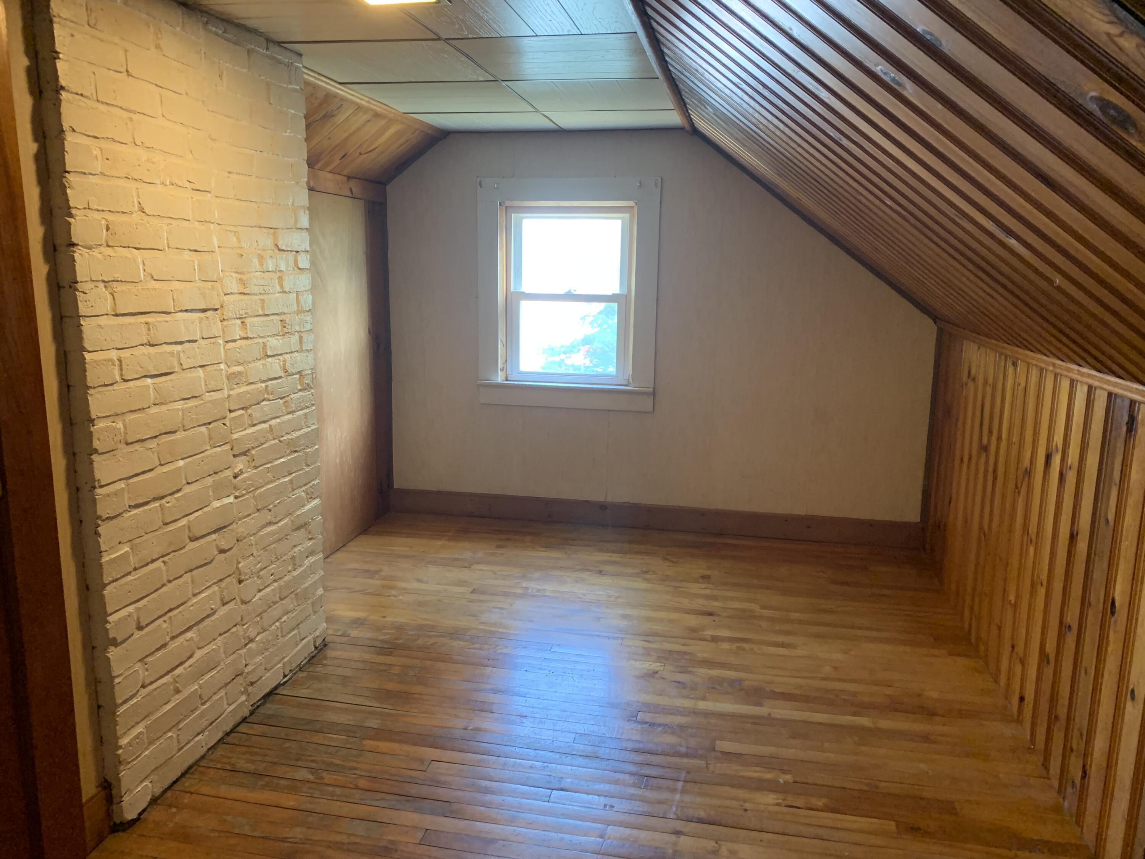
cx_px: 572
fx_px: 860
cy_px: 430
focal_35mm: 26
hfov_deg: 67.3
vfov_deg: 53.1
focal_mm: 4.25
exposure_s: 1/60
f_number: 1.8
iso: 320
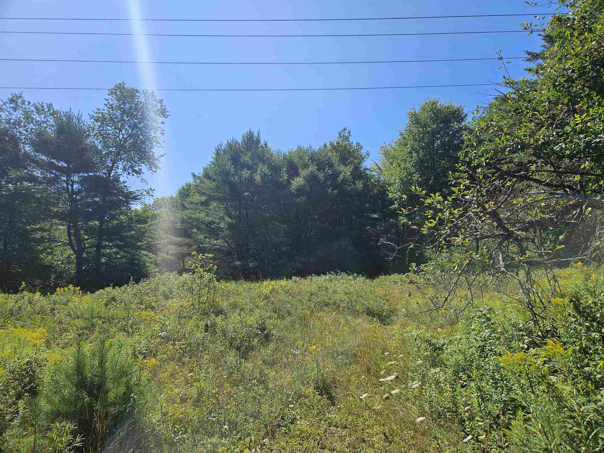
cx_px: 302
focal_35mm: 23
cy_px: 226
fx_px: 401
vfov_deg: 58.9
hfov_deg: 73.9
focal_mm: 5.4
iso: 25
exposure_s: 1/2410
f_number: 1.8
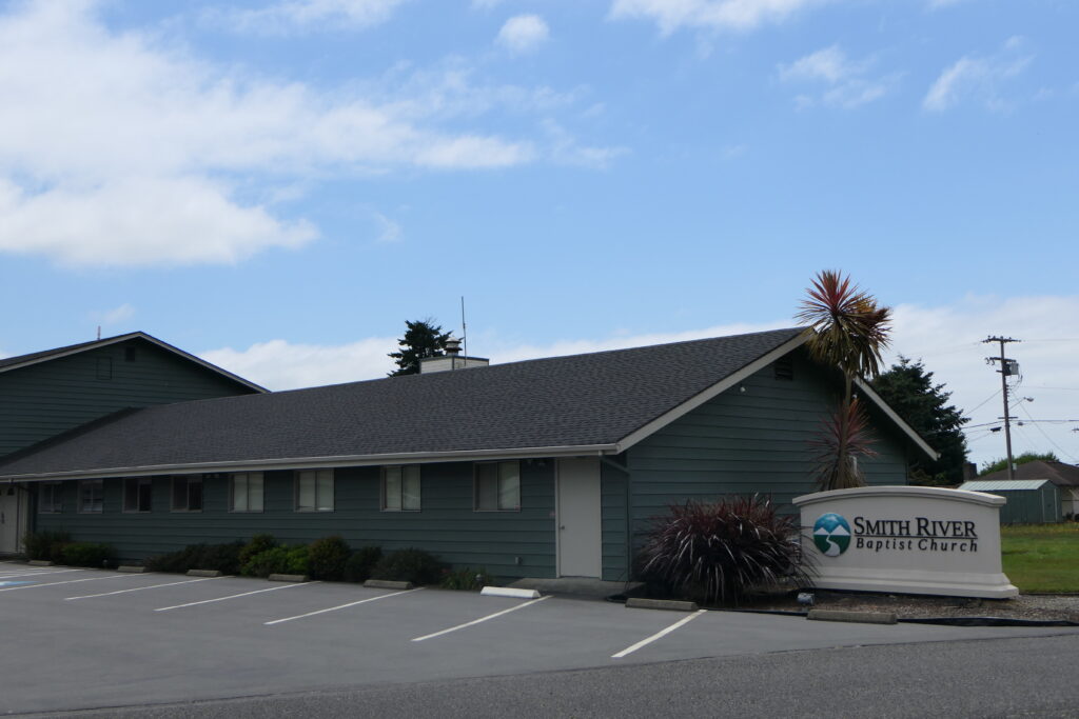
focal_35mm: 40
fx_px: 1199
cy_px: 360
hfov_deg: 48.5
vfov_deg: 33.4
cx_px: 540
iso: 125
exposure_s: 1/1600
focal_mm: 14.6
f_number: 4.5
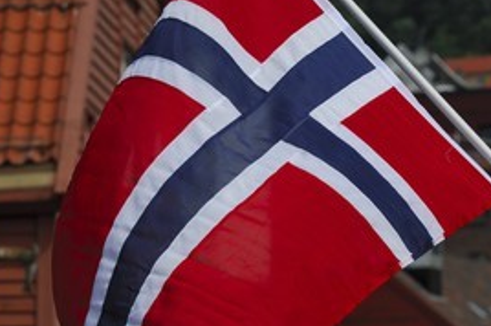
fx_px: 4016
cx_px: 160
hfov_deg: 7.0
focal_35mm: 295
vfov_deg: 4.6
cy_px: 234
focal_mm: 125
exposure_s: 1/320
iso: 100
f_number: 9.5
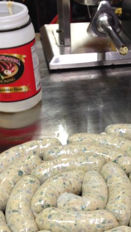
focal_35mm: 61
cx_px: 106
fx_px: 377
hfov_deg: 19.5
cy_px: 174
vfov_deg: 33.7
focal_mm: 4.12
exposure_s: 1/24
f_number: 2.4
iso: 50
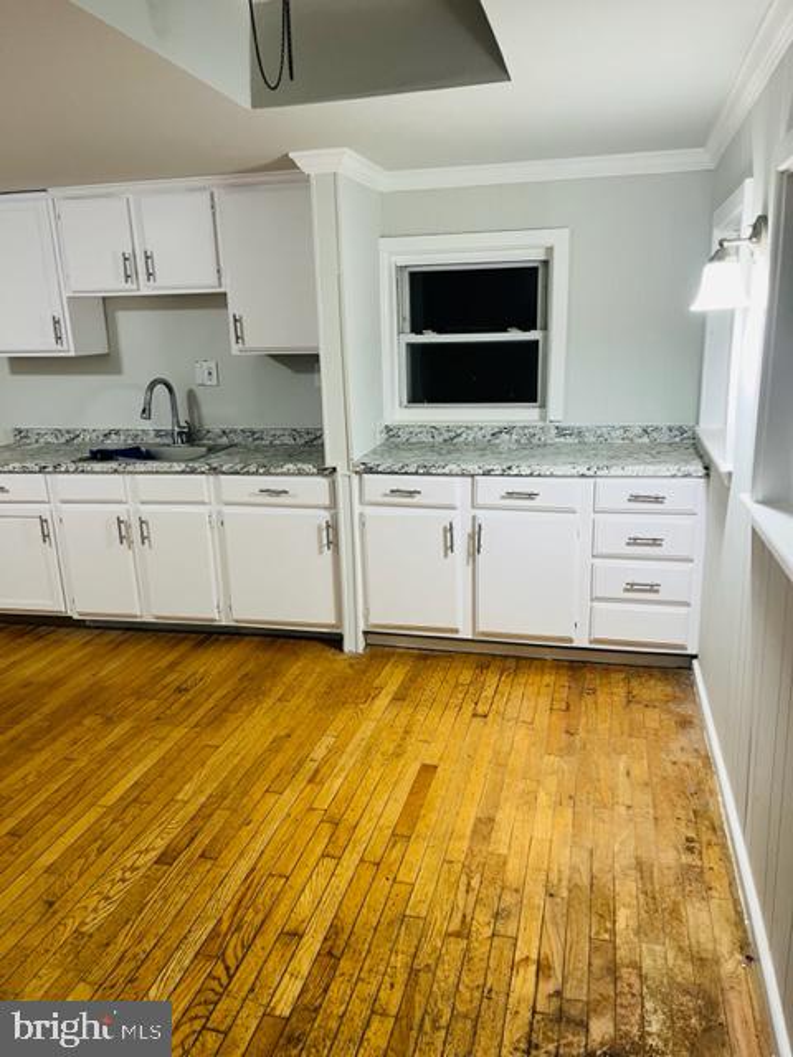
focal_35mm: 26
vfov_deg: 67.3
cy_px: 528
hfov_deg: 53.1
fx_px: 794
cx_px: 396
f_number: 1.6
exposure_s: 1/60
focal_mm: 5.1
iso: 125
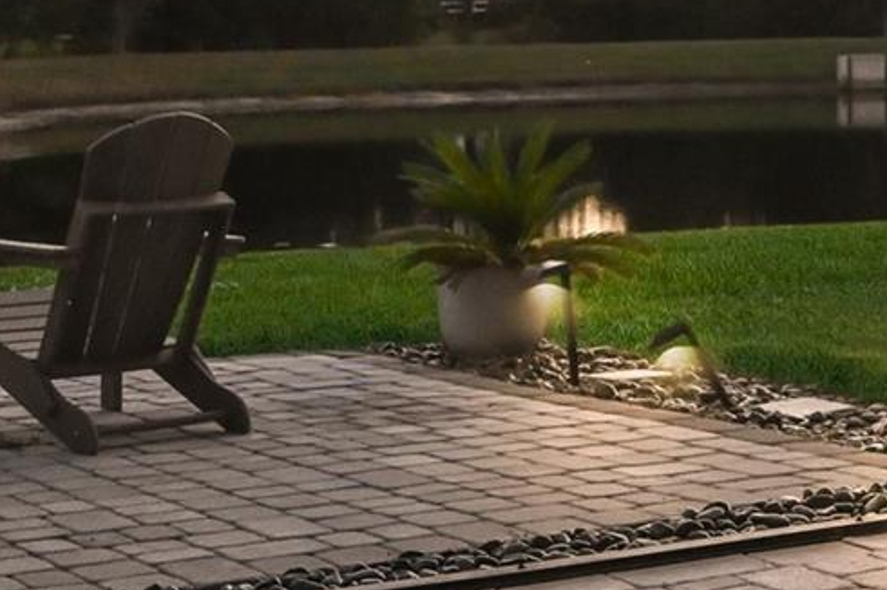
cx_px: 373
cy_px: 103
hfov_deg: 20.8
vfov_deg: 13.9
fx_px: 2413
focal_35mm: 98
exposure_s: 1/160
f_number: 8
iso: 3200
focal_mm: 30
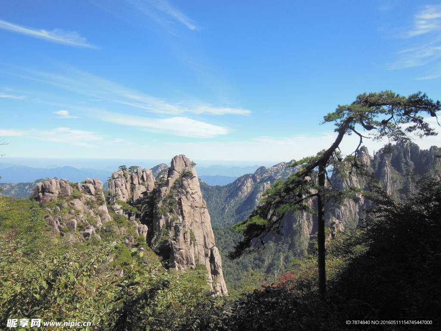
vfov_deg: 54.9
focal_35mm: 25
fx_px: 318
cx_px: 220
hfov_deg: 69.4
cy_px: 166
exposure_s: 1/1000
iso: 125
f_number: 3.5
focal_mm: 4.5
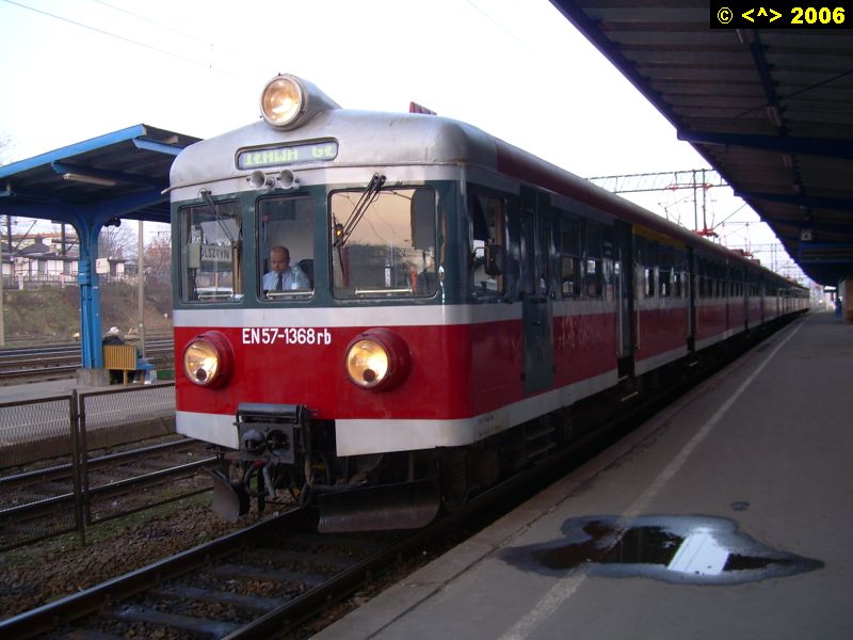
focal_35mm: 38
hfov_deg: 49.0
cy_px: 320
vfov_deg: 37.7
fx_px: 936
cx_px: 426
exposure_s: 1/30
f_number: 2.8
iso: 50
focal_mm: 6.3
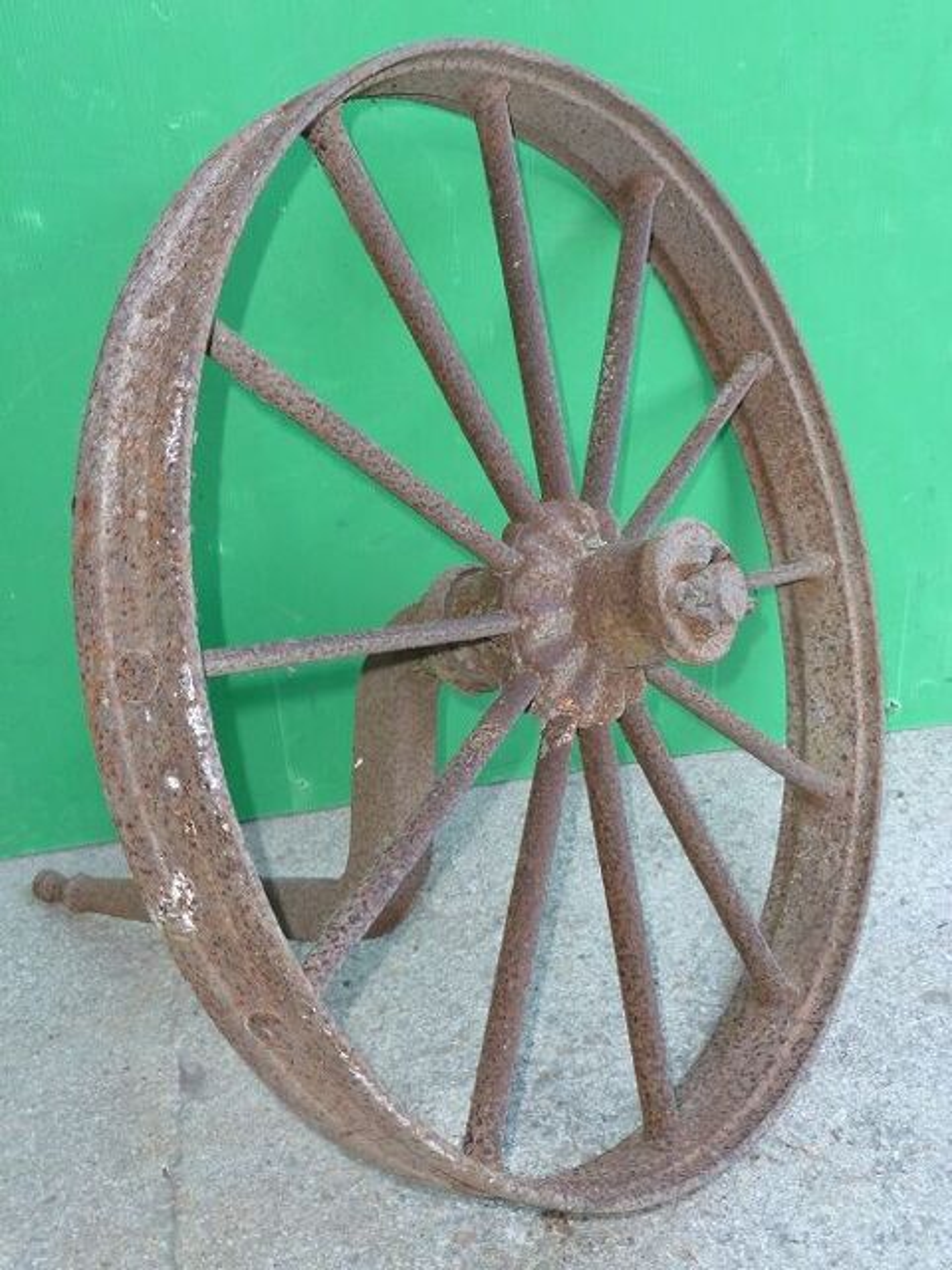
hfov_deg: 36.0
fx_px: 1467
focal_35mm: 40
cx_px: 476
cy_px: 635
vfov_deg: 46.8
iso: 125
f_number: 3.6
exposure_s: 1/30
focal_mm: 6.5
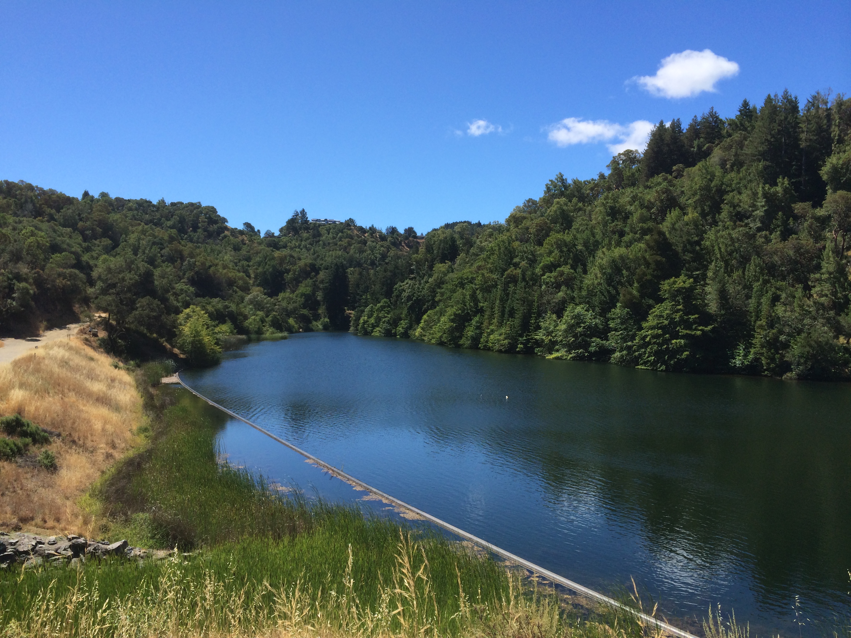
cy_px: 319
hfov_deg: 60.0
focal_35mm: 30
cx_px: 426
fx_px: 738
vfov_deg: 46.8
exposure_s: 1/1953
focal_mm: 4.12
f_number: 2.2
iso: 40
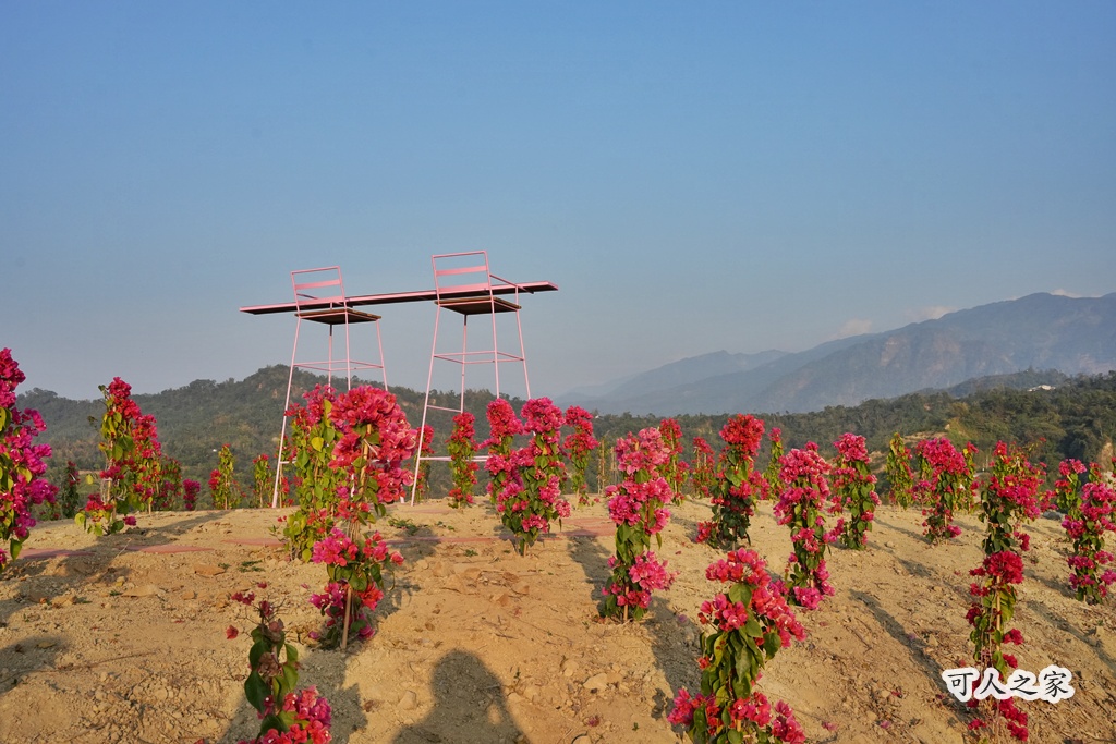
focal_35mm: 36
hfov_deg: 53.5
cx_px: 558
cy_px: 372
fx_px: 1107
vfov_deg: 37.2
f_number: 9
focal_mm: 35.7
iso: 2000
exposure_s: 1/2500
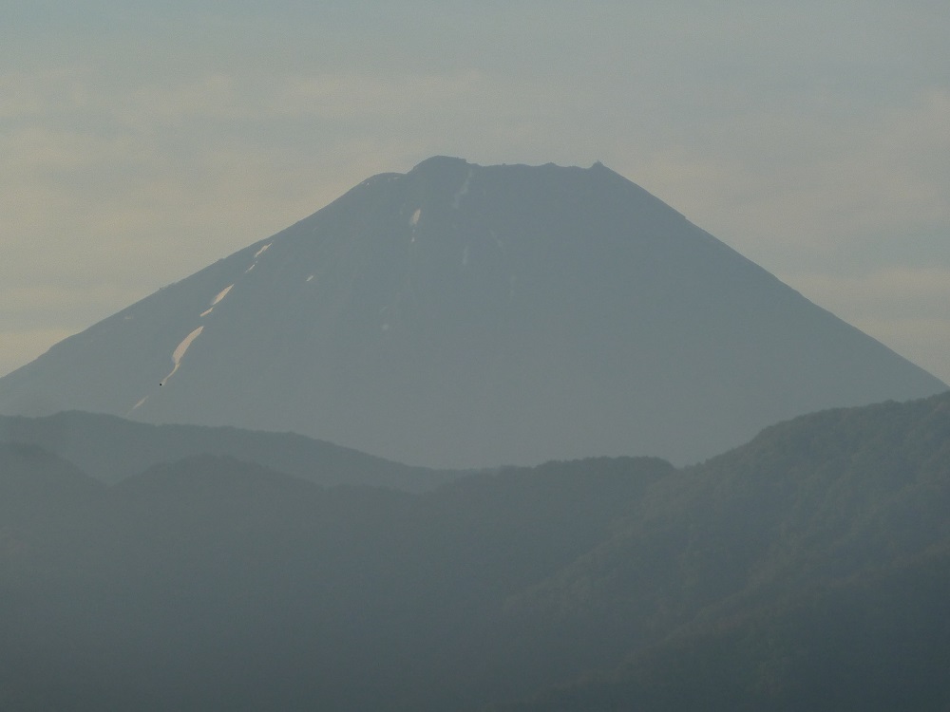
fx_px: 10676
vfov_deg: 3.8
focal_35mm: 389
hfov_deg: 5.1
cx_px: 475
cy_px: 356
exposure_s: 1/200
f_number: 4.9
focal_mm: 49.2
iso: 80
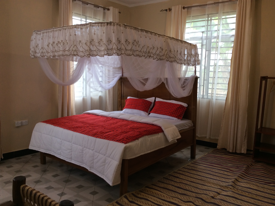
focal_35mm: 32
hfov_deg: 56.9
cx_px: 138
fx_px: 254
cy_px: 103
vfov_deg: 44.1
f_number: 2.4
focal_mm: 3.3
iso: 32
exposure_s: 1/25
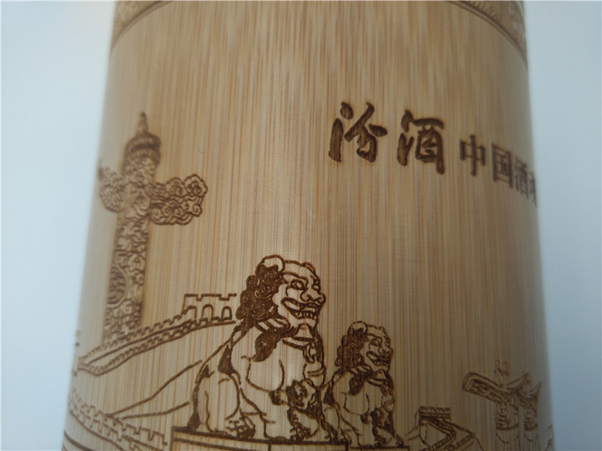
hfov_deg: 74.0
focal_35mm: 23
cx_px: 301
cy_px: 226
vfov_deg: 58.8
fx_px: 400
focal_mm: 4.04
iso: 100
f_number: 2
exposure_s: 1/100
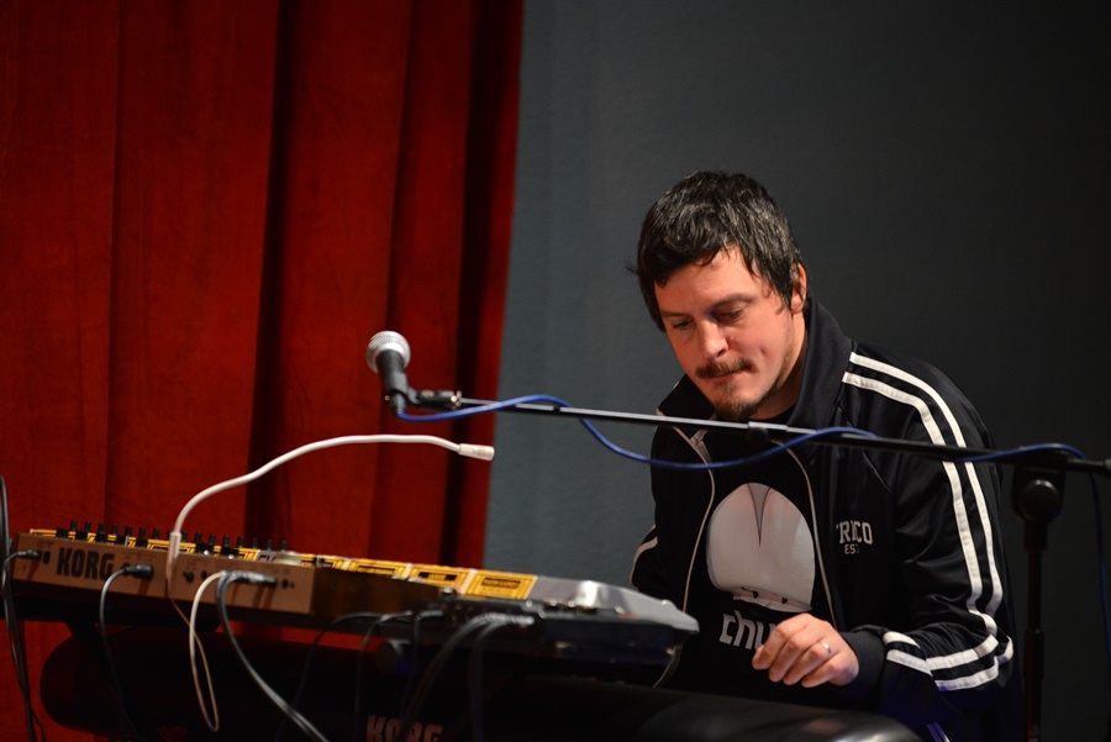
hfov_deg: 10.3
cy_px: 371
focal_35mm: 200
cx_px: 556
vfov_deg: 6.9
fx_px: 6175
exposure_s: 1/100
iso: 1600
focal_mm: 200
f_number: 3.5
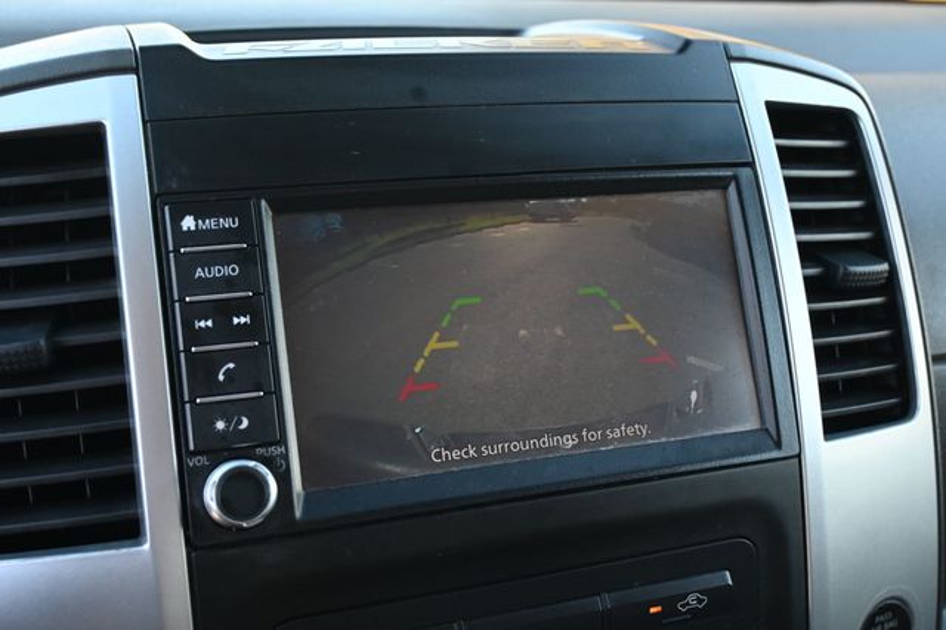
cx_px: 473
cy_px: 315
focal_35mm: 38
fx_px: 985
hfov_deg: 51.3
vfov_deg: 35.5
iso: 900
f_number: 4.2
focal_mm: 25
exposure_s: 1/125
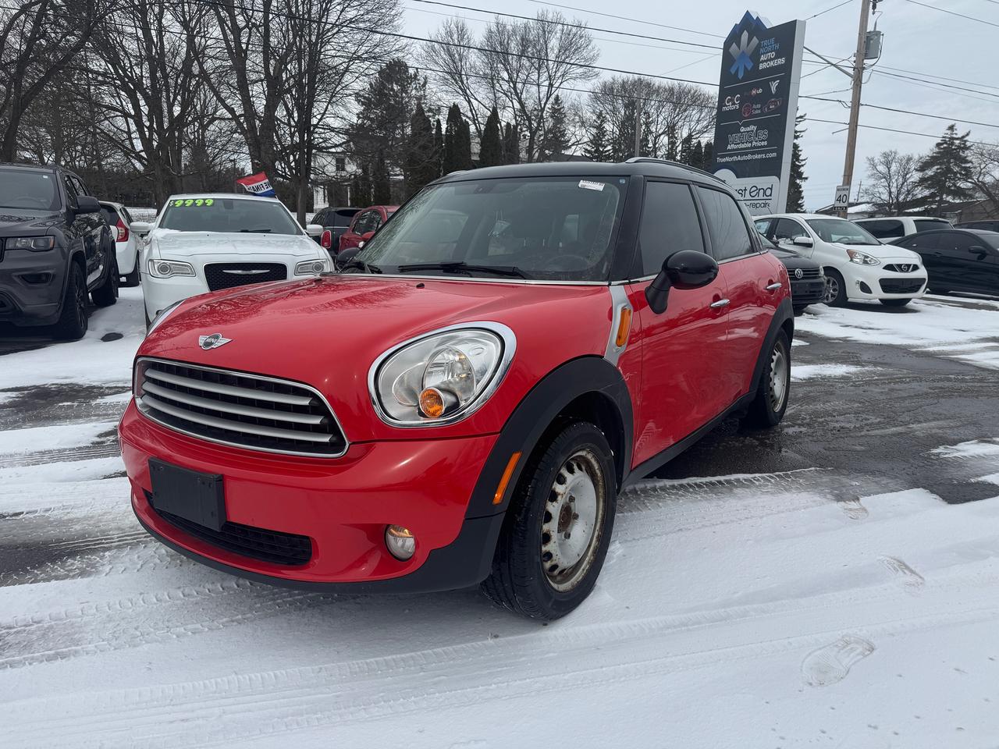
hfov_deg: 71.6
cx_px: 500
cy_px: 374
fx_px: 693
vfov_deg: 56.8
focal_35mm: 24
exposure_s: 1/4950
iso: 80
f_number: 1.78
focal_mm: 6.76
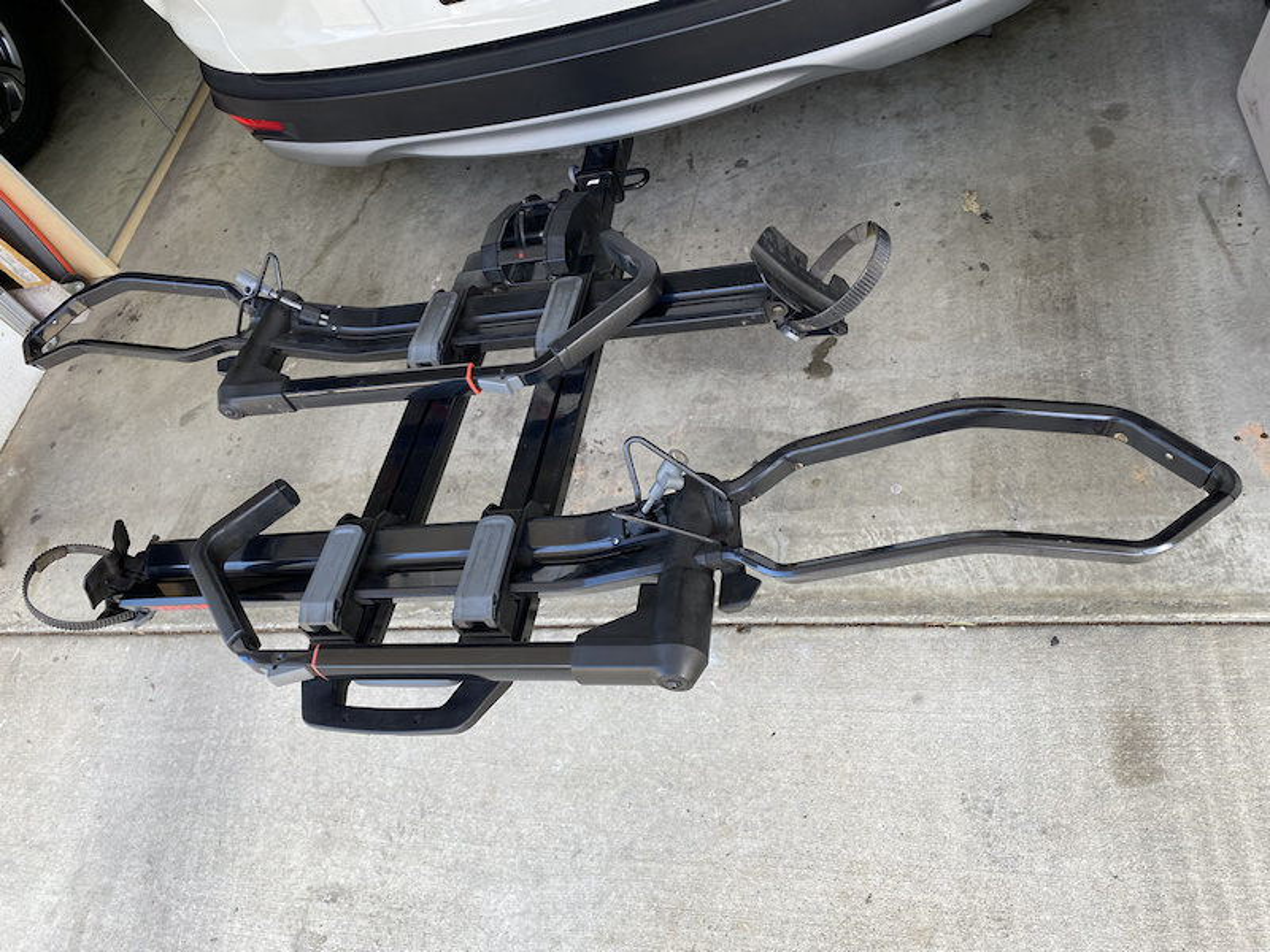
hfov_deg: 67.3
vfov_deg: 53.1
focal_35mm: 26
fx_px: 954
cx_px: 635
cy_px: 476
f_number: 1.8
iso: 32
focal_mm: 4.25
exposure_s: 1/122
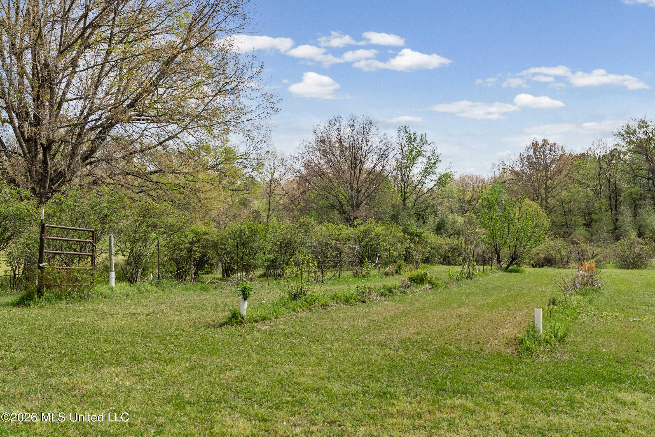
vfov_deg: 41.2
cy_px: 218
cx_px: 328
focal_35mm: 32
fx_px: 583
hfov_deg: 58.7
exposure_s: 1/800
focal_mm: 32
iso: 800
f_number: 9
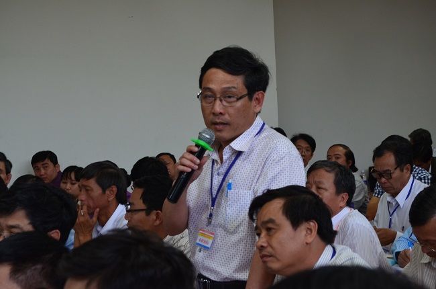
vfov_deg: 16.5
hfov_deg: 24.7
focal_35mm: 82
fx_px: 997
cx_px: 218
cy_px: 144
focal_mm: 55
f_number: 8
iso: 800
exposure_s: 1/50
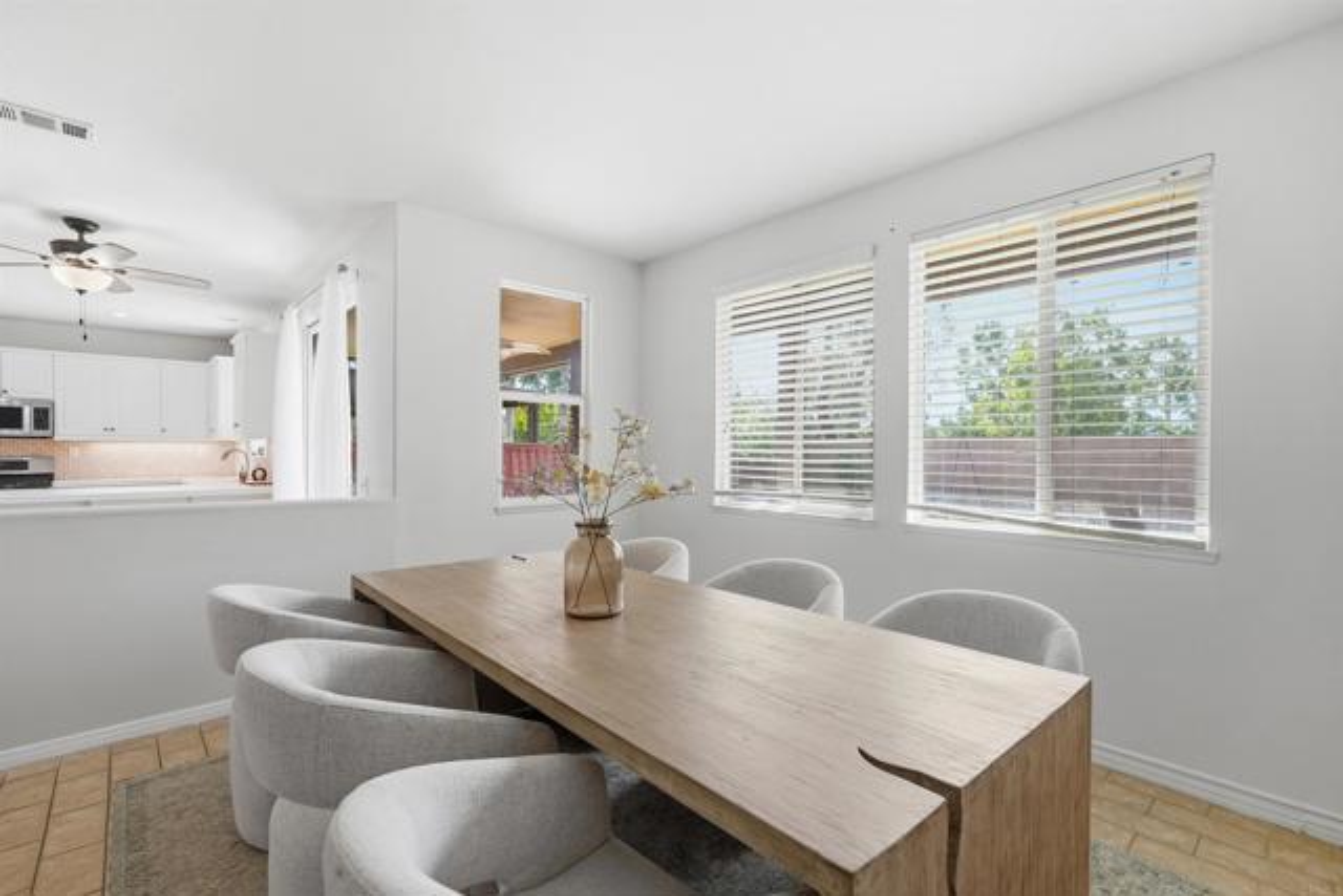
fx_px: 597
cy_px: 448
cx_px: 672
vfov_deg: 73.8
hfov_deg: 96.7
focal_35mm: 16
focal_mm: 16
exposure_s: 1/15
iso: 250
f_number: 4
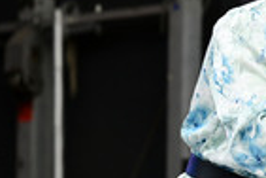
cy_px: 119
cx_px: 327
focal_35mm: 513
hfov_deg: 4.0
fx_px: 3790
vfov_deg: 2.7
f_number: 5
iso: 200
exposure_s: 1/400
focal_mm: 160
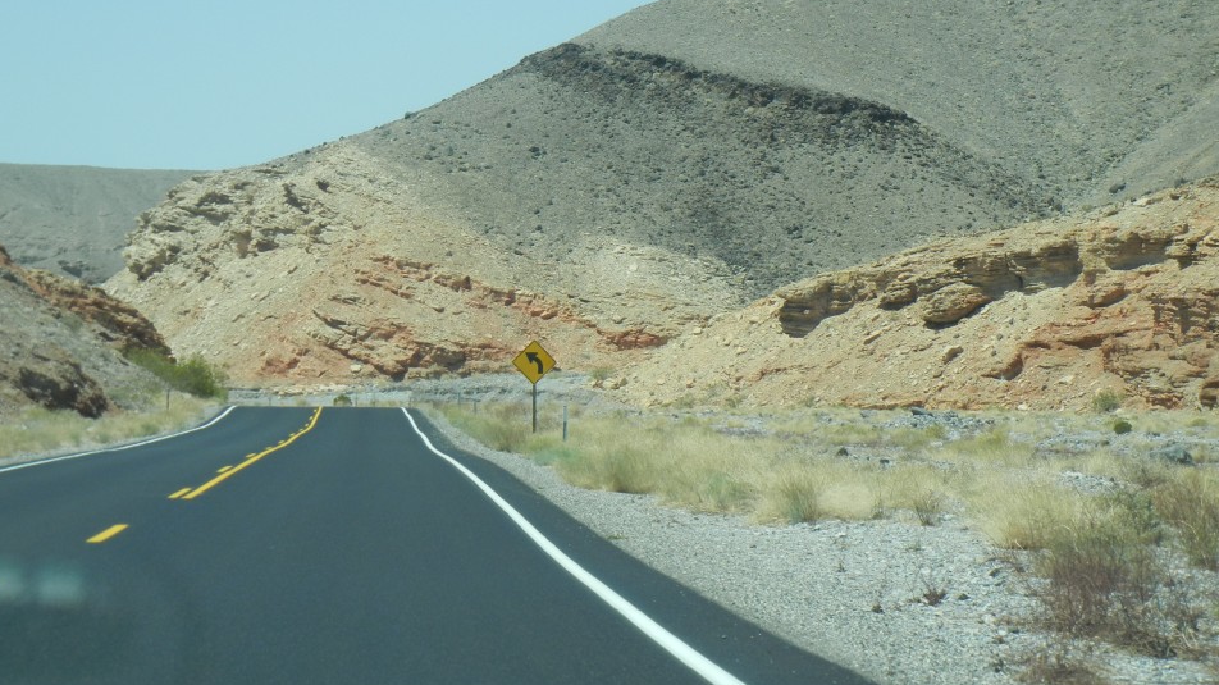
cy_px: 389
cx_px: 584
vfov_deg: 8.9
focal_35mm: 136
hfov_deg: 15.8
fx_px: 4395
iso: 160
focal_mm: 20.9
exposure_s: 1/720
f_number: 4.6
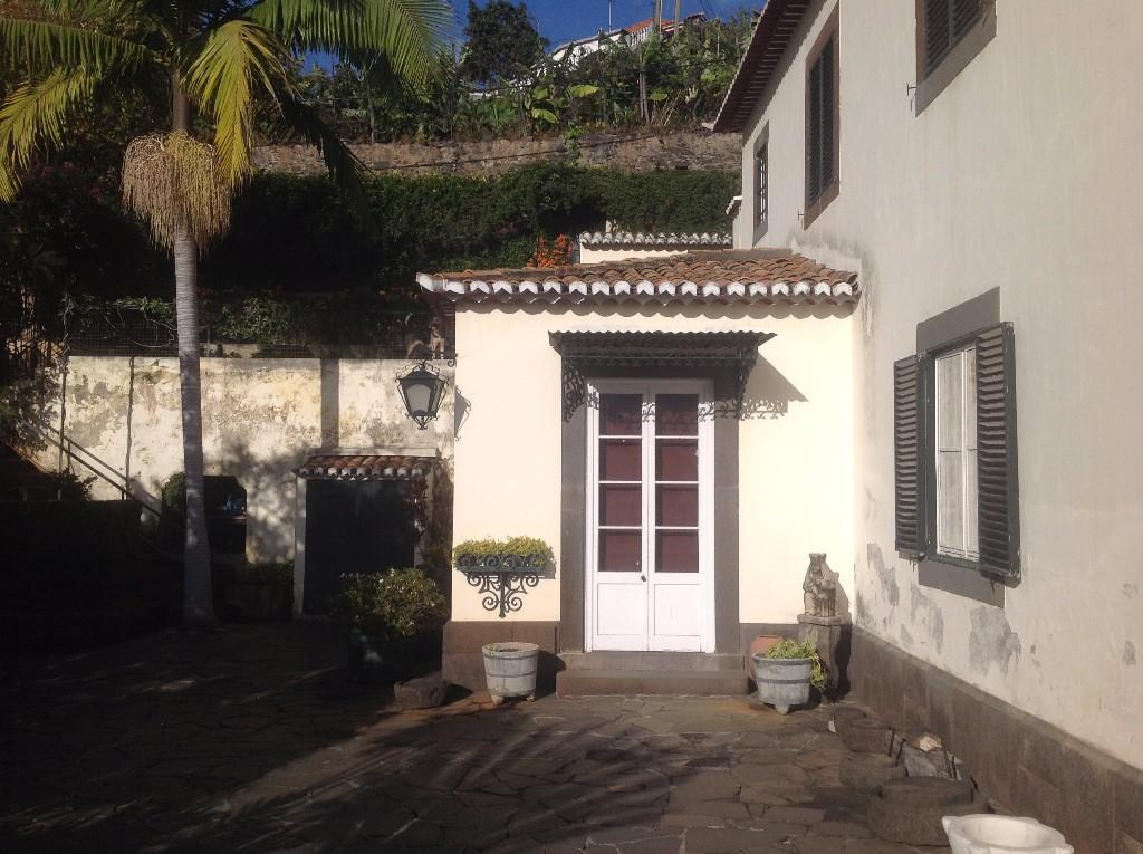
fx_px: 1154
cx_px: 572
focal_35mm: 35
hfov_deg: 52.7
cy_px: 427
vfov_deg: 40.6
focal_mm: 4.28
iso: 64
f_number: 2.4
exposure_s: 1/5051
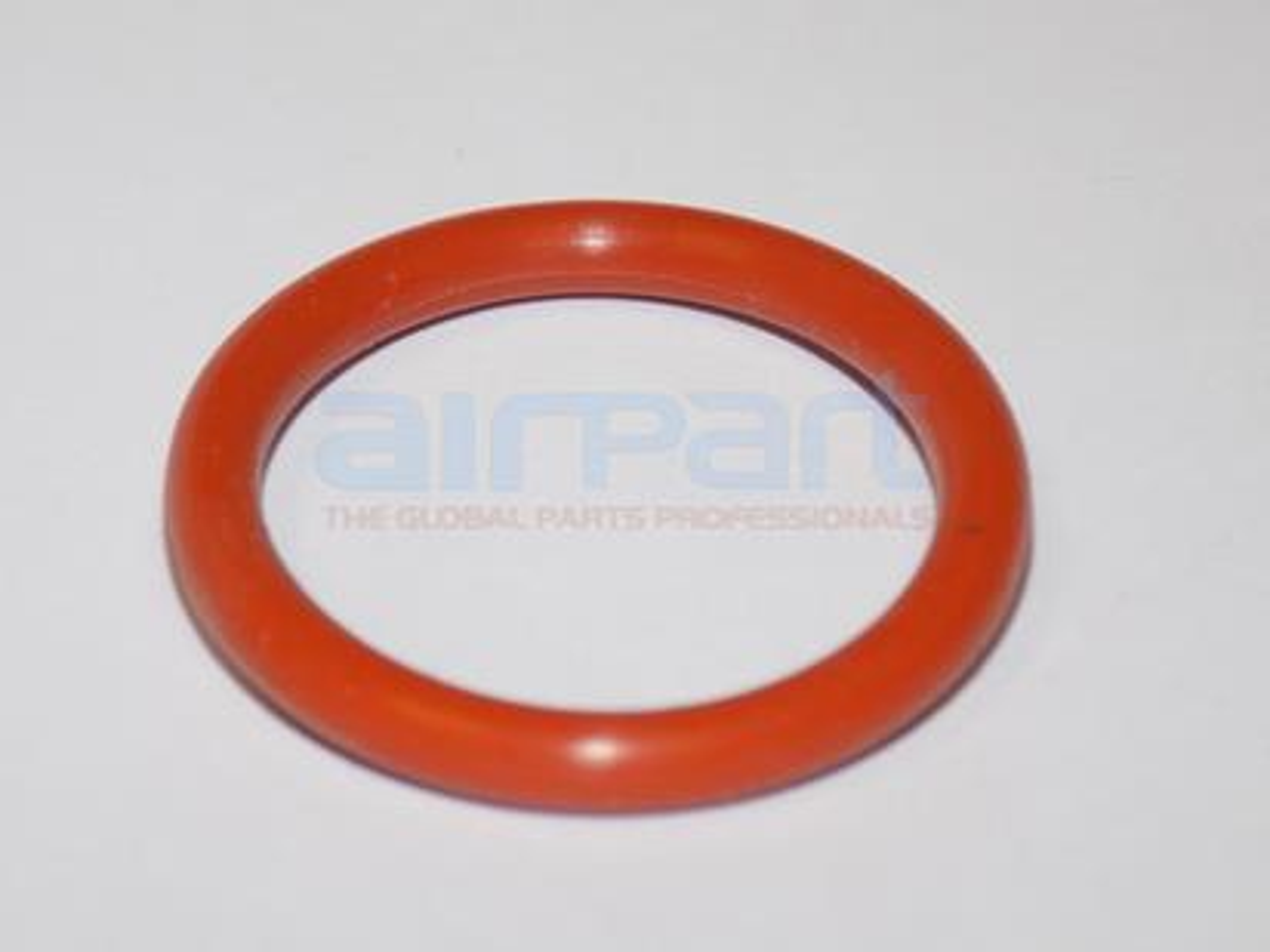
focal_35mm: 154
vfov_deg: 9.6
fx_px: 5650
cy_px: 476
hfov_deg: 12.8
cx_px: 635
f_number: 5.2
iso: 200
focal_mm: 27.3
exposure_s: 1/30
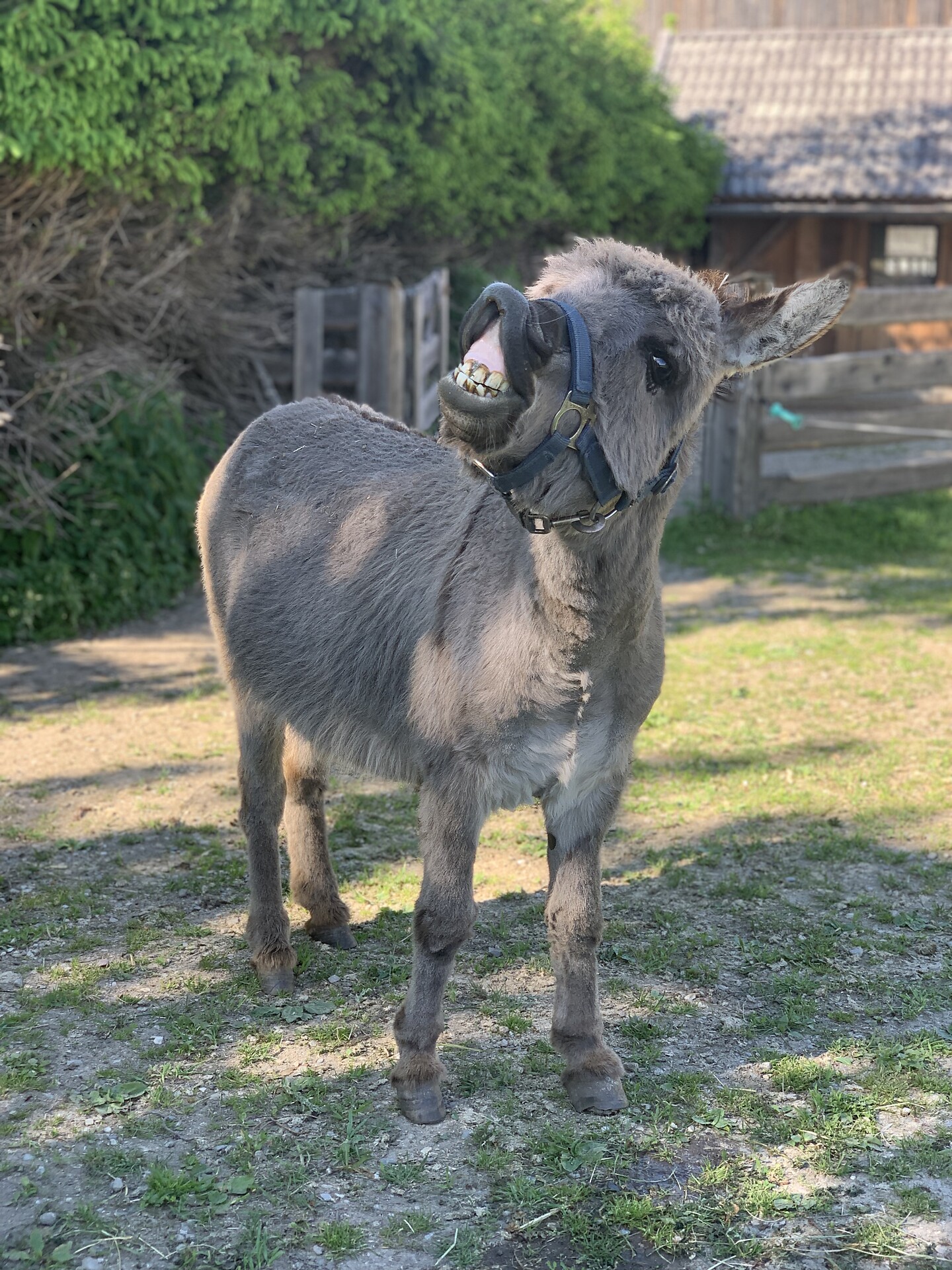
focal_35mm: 52
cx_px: 476
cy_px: 635
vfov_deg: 36.8
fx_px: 1907
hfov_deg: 28.0
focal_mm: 6
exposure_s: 1/122
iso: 16
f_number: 2.4
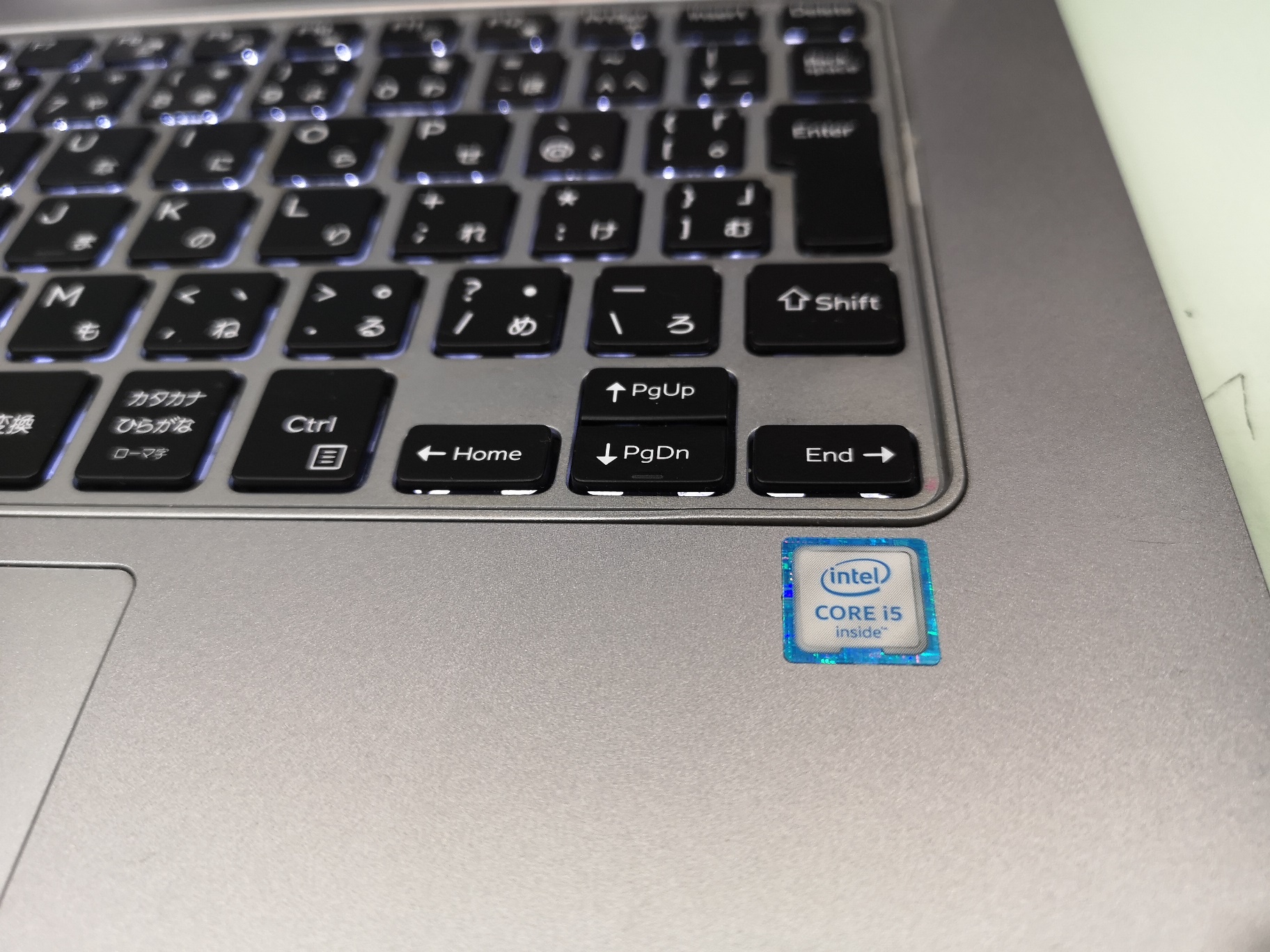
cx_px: 635
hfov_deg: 65.3
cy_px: 476
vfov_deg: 51.4
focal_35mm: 27
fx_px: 991
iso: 160
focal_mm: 3.95
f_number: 1.8
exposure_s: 1/33.3
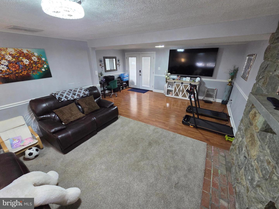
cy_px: 104
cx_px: 140
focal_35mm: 13
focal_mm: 2.2
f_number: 2.2
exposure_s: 1/60
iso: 640
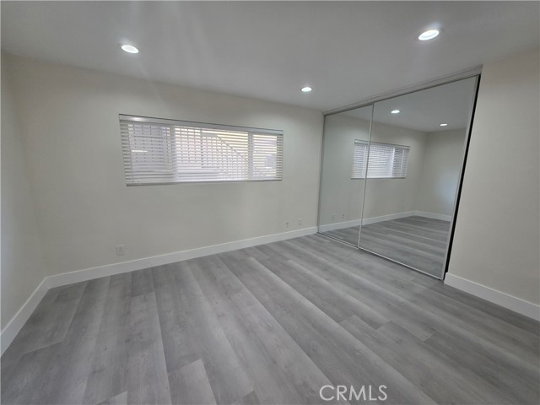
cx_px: 270
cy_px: 202
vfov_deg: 89.9
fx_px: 203
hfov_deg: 106.2
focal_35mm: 13
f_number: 1.9
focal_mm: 2.2
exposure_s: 1/120
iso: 200
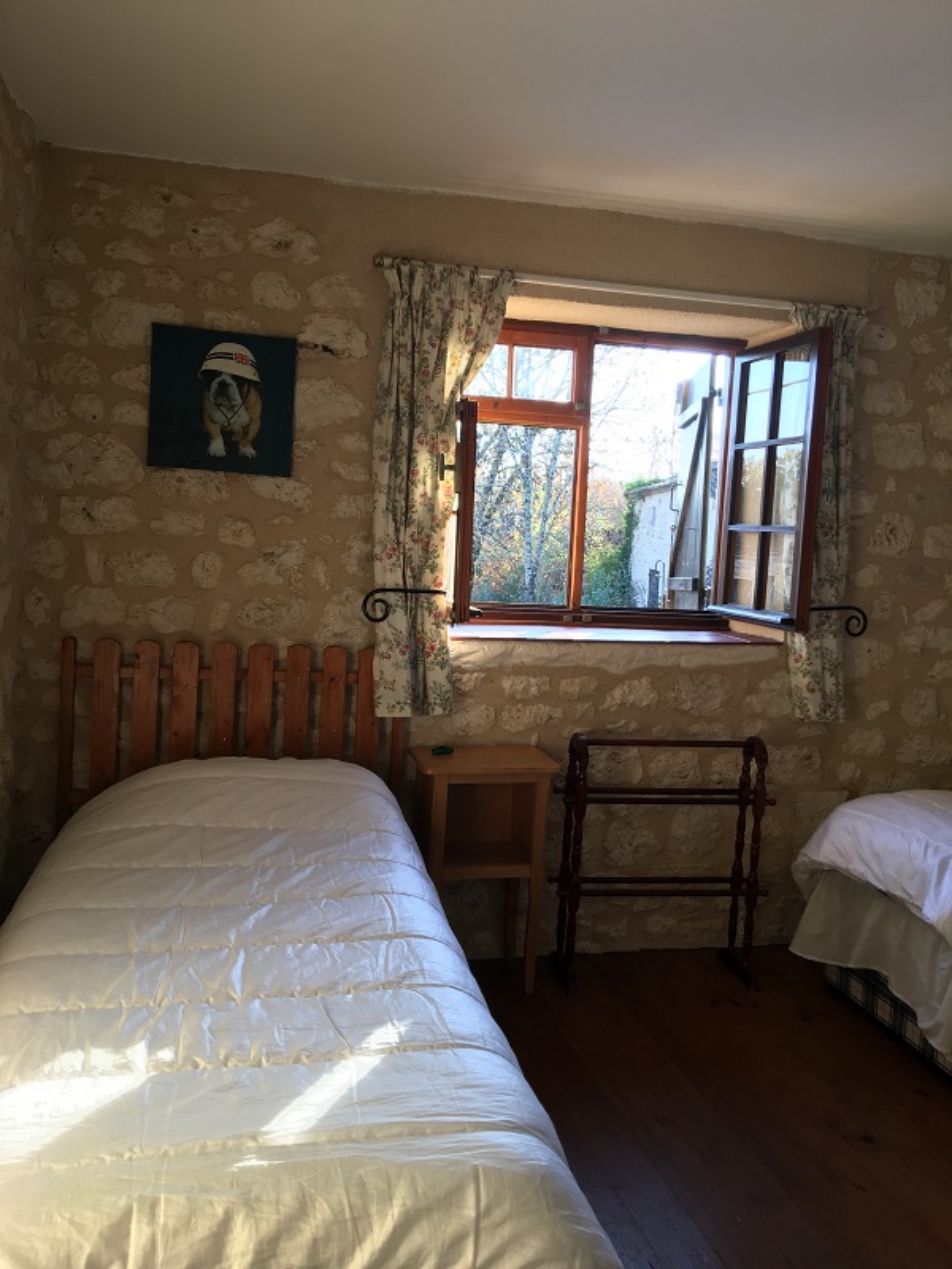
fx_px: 1063
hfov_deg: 48.2
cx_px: 476
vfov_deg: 61.7
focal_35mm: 29
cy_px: 634
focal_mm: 4.15
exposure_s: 1/100
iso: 40
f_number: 2.2
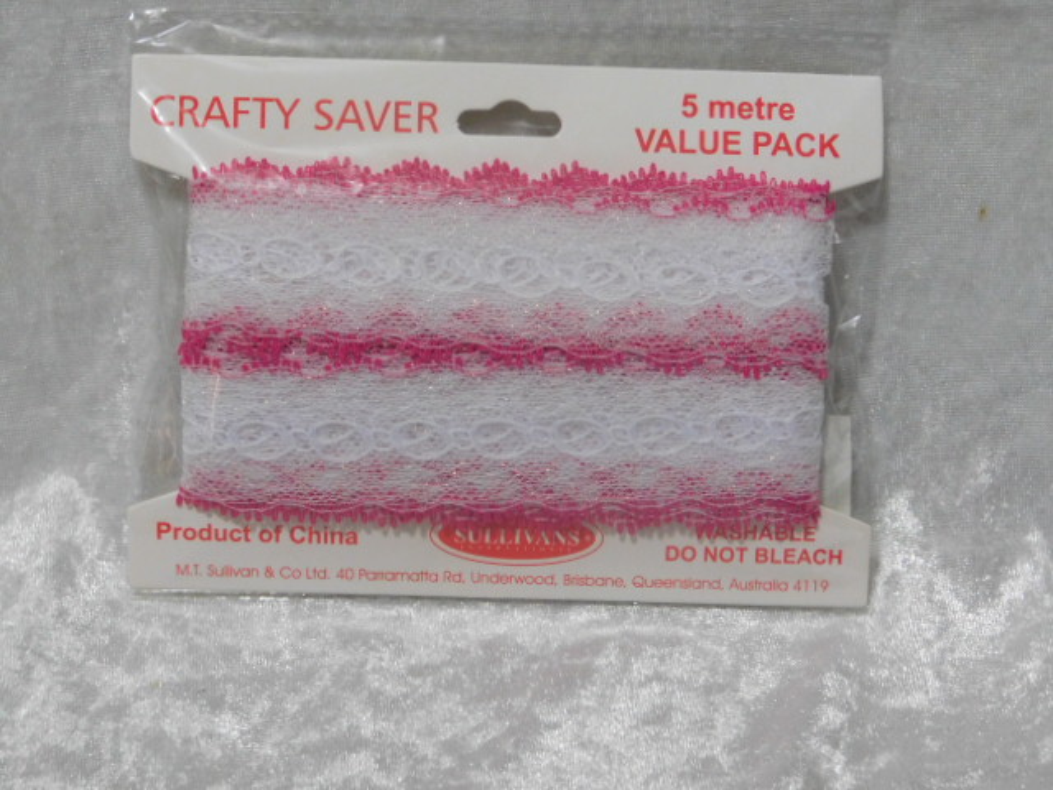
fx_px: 2434
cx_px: 526
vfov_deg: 18.4
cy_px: 395
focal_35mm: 80
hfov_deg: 24.4
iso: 400
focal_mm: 14.2
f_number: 4.4
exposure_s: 1/15
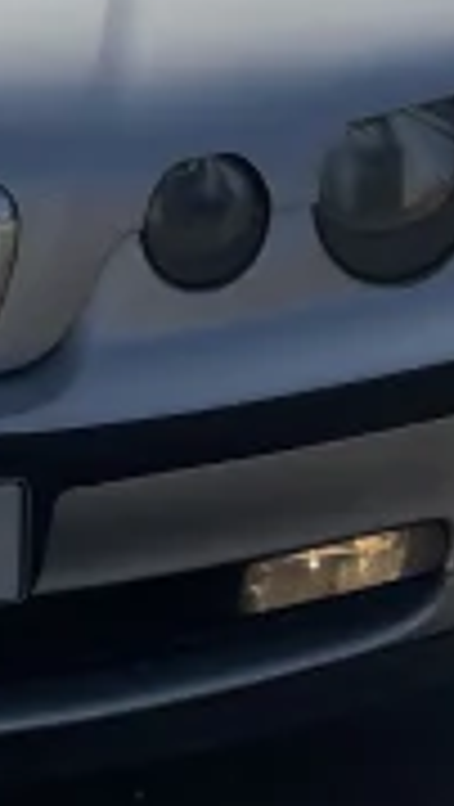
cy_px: -466
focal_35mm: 130
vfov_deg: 15.1
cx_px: -391
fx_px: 2776
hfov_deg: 8.9
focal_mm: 5.1
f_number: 1.6
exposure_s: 1/17544
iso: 40
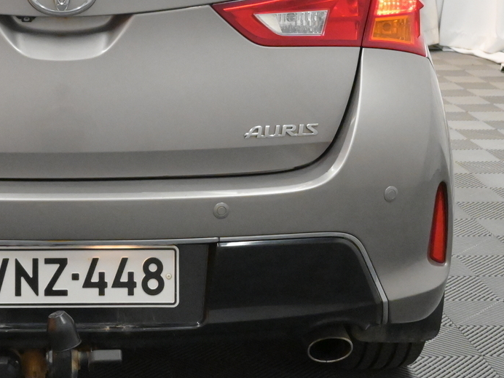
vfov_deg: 17.9
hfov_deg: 23.6
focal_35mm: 81
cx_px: 64
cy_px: 40
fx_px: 1179
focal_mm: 24
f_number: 7.1
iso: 8000
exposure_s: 1/200
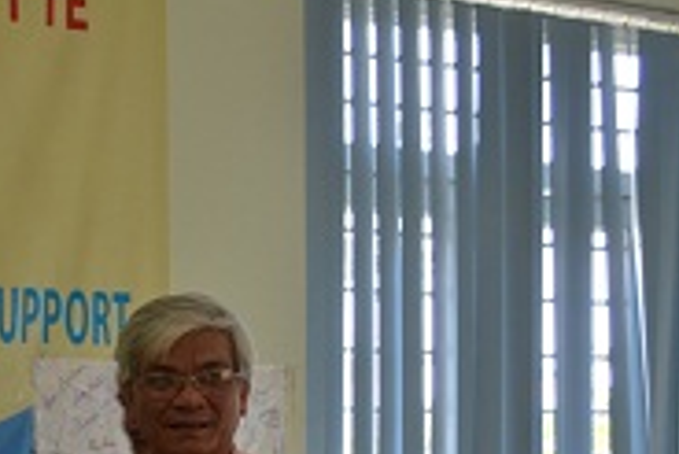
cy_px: 509
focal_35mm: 88
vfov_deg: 15.1
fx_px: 1661
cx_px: -148
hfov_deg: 21.4
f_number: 4
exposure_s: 1/60
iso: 200
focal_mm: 24
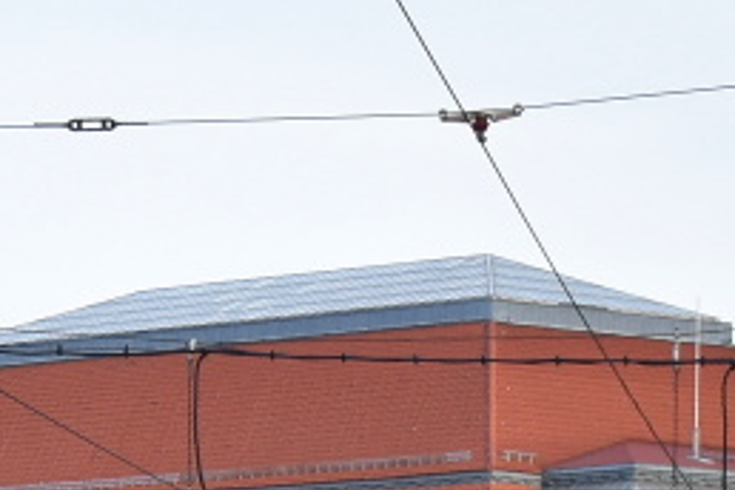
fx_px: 5471
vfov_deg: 5.1
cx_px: -205
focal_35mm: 268
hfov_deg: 7.6
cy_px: 756
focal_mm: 45
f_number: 8
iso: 280
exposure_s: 1/250
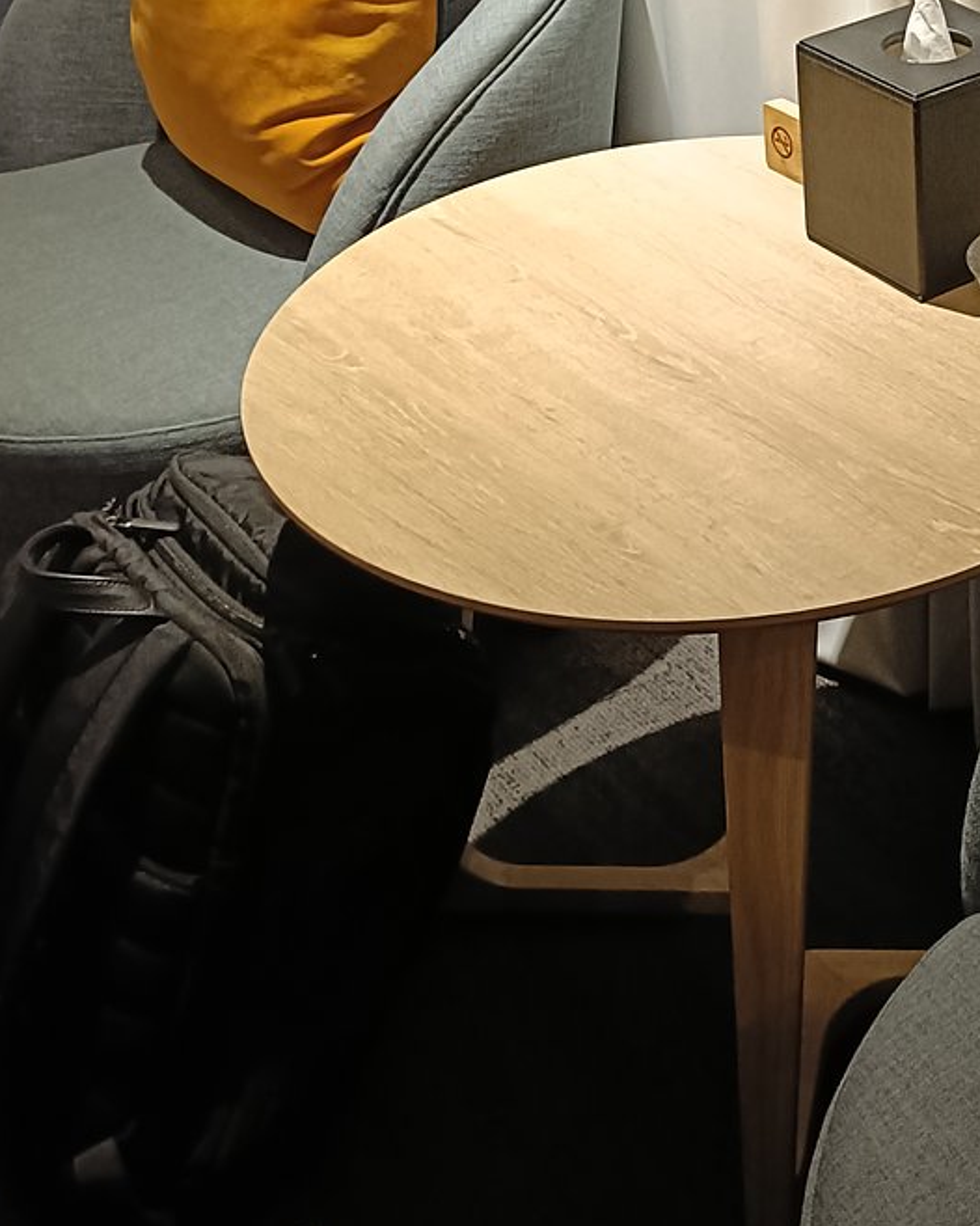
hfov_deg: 25.1
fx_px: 2068
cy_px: 294
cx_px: 1025
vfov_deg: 32.4
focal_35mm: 57
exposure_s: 1/30
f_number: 1.7
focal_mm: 4.7
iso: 1250
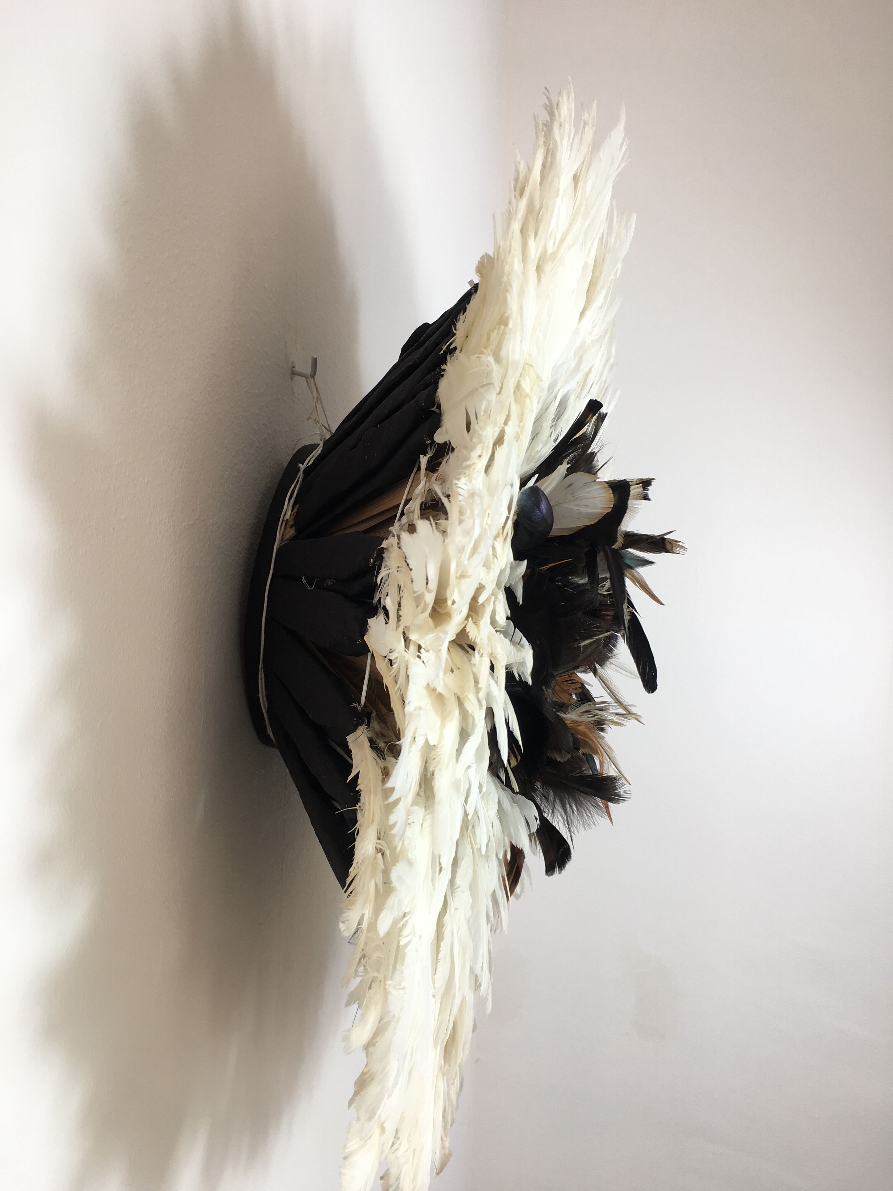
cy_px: 596
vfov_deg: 61.7
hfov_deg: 48.2
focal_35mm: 29
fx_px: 997
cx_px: 446
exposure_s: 1/50
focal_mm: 4.15
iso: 25
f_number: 2.2
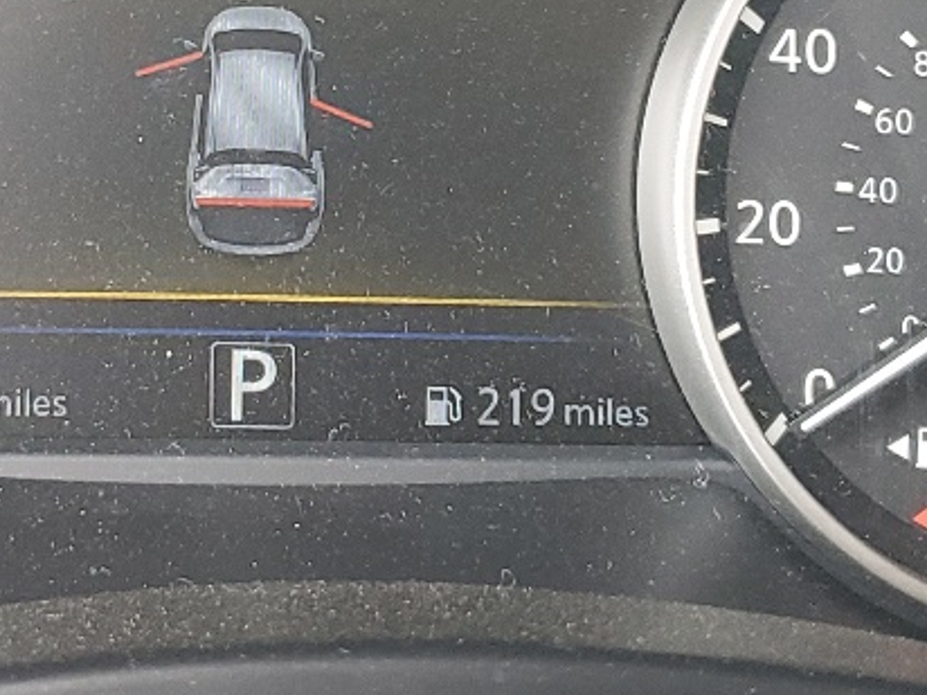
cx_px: 196
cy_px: -9
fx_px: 2705
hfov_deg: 19.3
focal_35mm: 101
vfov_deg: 14.4
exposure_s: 1/120
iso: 90
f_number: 1.5
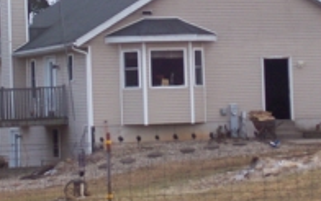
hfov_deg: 11.1
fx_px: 1647
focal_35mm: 188
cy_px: -10
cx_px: 182
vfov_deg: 7.0
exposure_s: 1/206
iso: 80
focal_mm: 14.3
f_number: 4.3
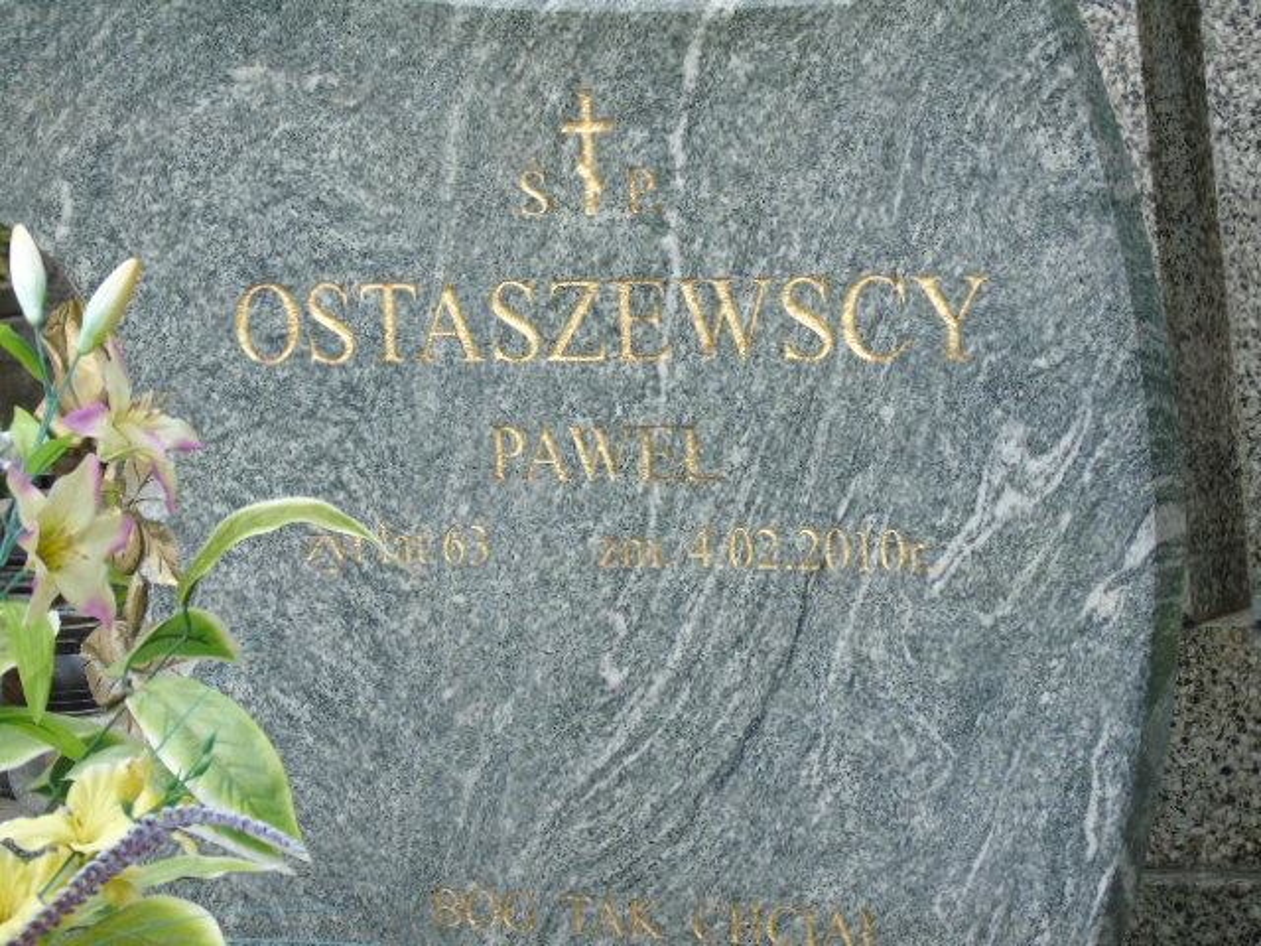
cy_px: 473
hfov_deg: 13.9
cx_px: 630
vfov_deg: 10.4
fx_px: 5173
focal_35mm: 142
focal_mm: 25
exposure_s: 1/125
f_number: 4.7
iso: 200
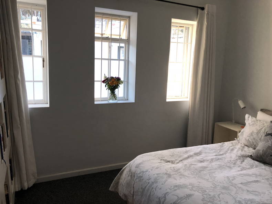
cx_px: 136
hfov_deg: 63.5
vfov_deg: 49.7
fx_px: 220
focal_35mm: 28
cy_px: 102
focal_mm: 4
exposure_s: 1/25
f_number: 1.8
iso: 32
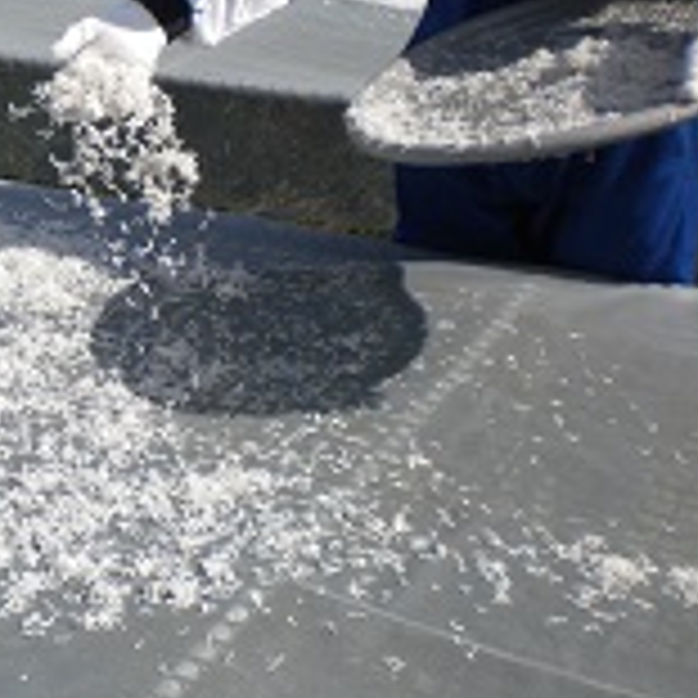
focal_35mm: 83
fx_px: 1893
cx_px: -61
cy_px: 164
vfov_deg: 20.7
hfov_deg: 20.0
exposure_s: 1/850
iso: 80
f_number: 4.6
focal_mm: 6.3
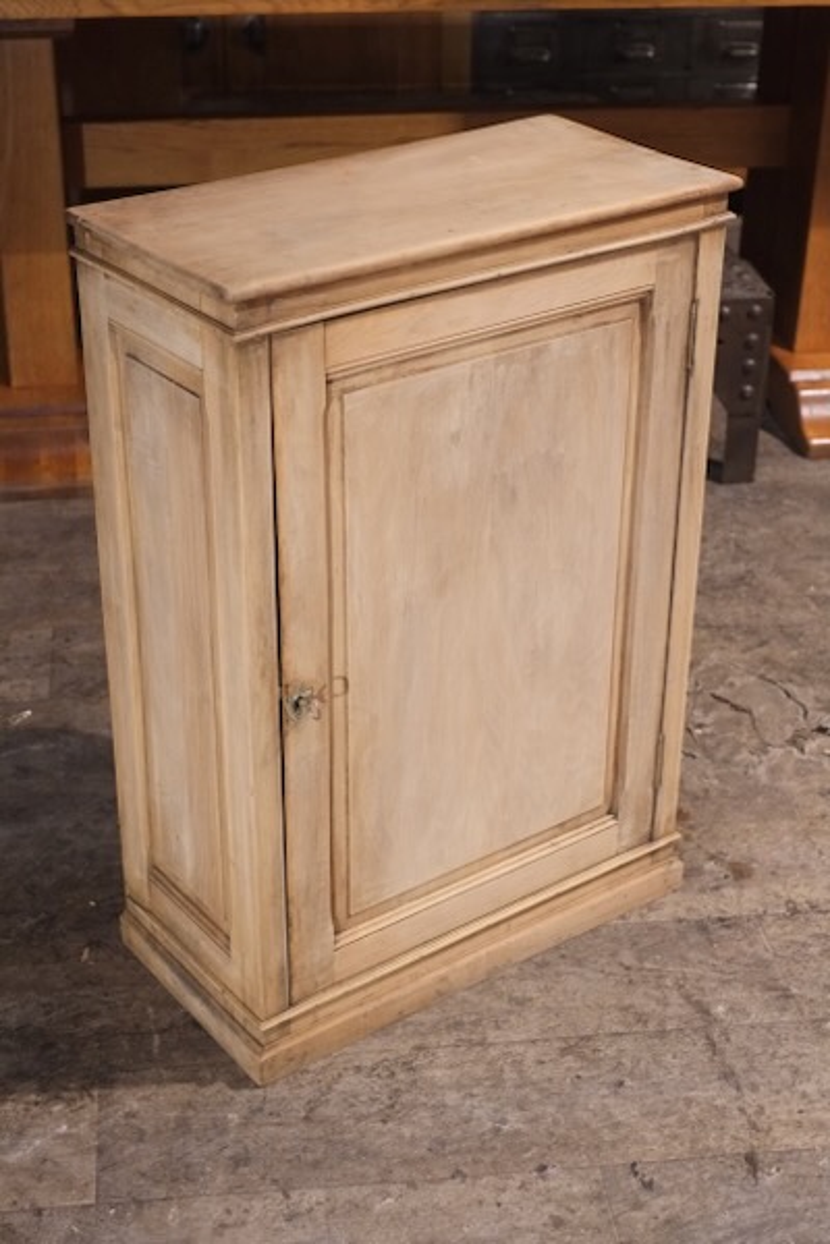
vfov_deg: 37.5
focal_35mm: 53
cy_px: 622
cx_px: 415
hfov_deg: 25.5
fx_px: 1833
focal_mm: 35
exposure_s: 1/125
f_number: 4.5
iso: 3200
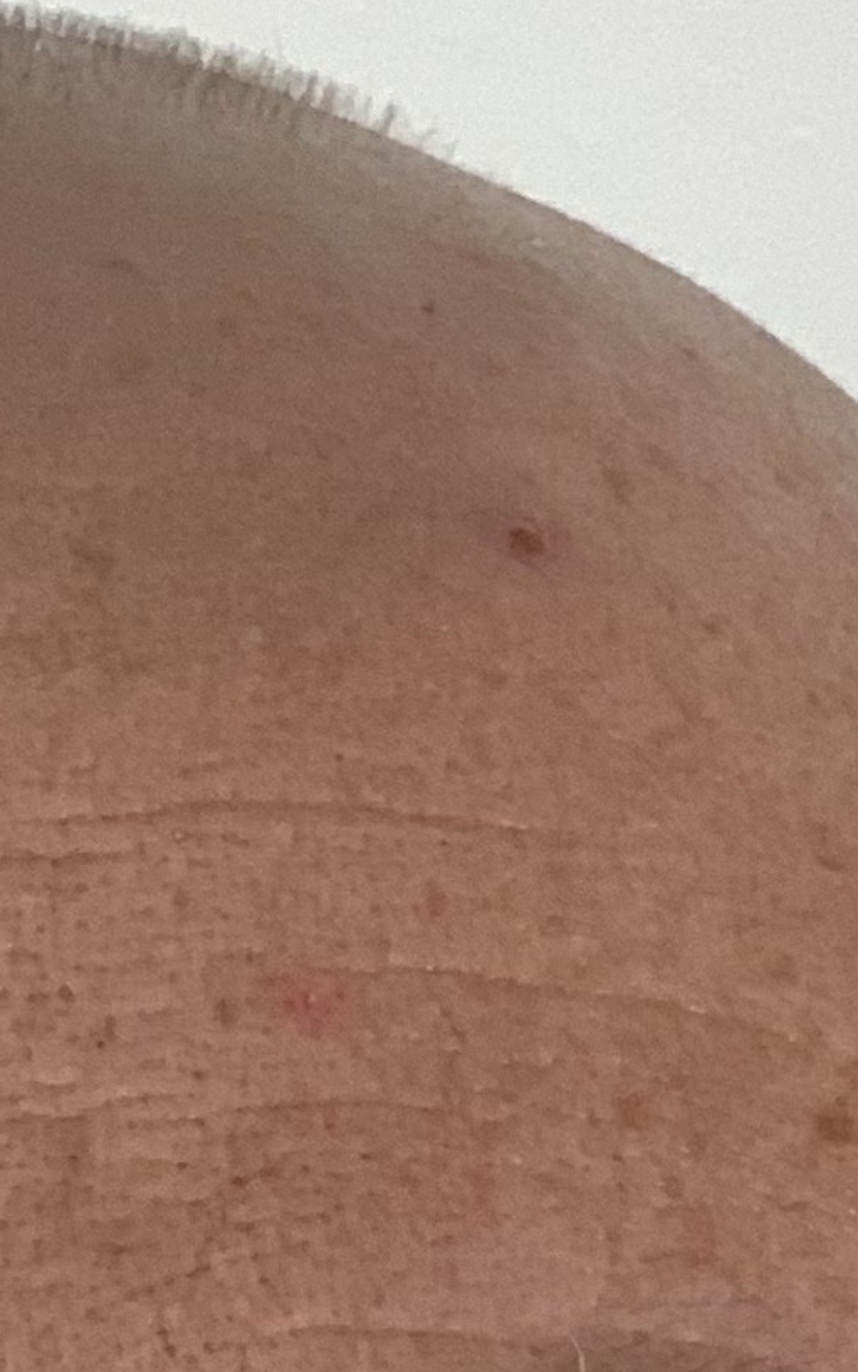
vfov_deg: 7.5
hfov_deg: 4.8
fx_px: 10171
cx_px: -116
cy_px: 2613
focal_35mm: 272
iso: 100
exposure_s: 1/100
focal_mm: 6
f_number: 2.4
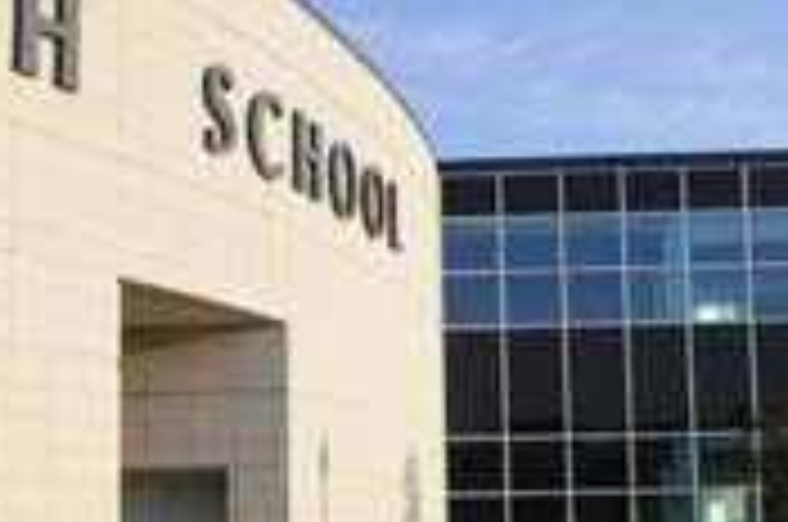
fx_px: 1576
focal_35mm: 72
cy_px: 304
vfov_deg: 18.8
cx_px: 369
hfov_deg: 28.1
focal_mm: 21
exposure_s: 1/250
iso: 200
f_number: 10
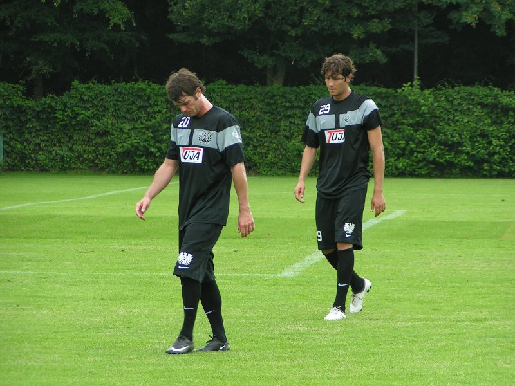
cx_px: 258
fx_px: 3214
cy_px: 193
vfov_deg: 6.9
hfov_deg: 9.2
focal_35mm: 216
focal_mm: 33
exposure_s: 1/250
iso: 64
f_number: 3.5
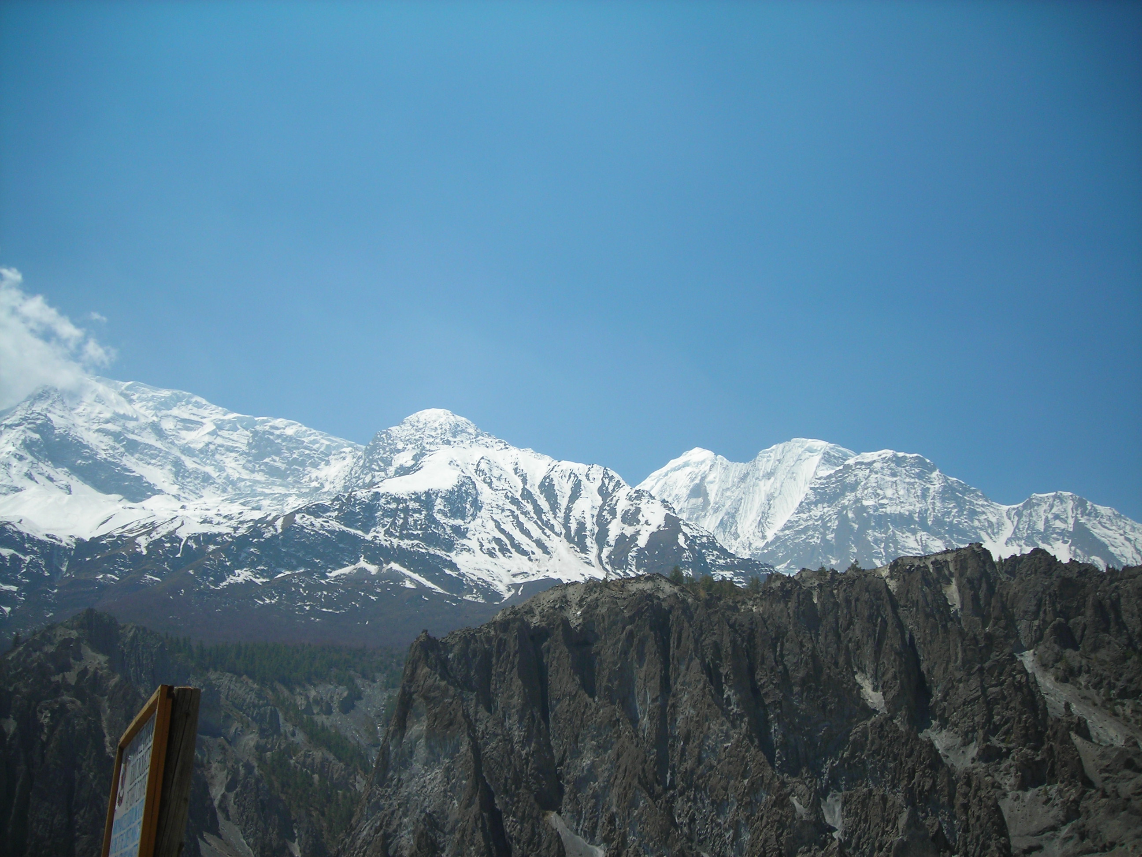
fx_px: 1254
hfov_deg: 49.0
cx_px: 571
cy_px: 428
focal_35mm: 38
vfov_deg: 37.7
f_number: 6.4
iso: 50
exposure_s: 1/307
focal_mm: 6.3
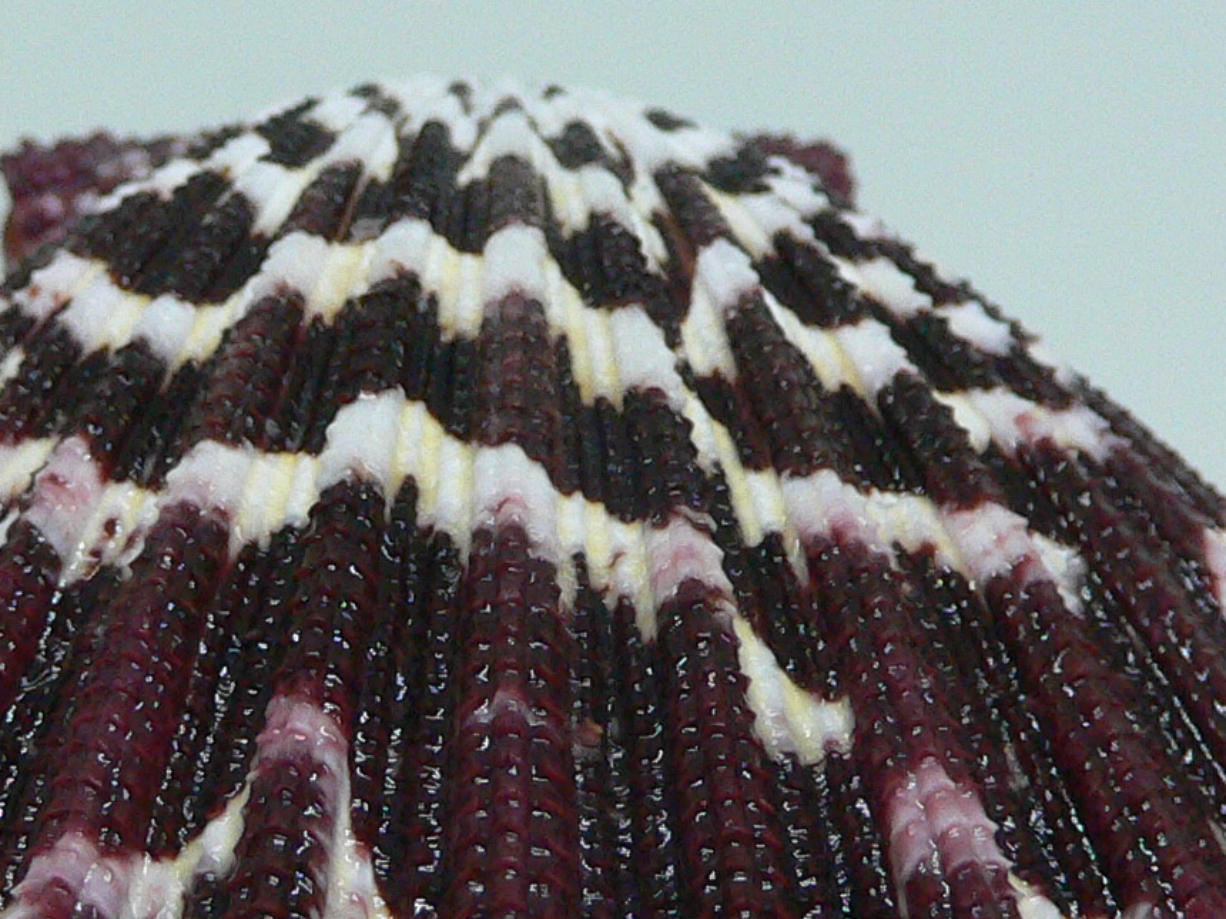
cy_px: 722
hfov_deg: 23.8
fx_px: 2904
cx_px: 473
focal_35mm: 82
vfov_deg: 17.9
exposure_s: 1/40
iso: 200
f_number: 2.8
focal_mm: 4.6
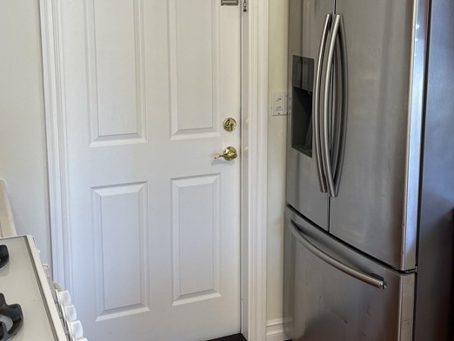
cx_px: 296
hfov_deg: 37.1
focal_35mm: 51
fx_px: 669
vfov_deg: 28.4
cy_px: 118
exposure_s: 1/120
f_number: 1.6
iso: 64
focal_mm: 5.1
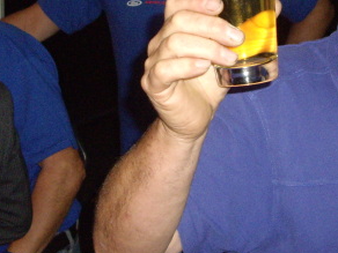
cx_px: 169
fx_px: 1015
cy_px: 51
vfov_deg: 14.2
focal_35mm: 104
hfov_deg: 18.9
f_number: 2.8
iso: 400
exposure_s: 1/40
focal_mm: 7.9
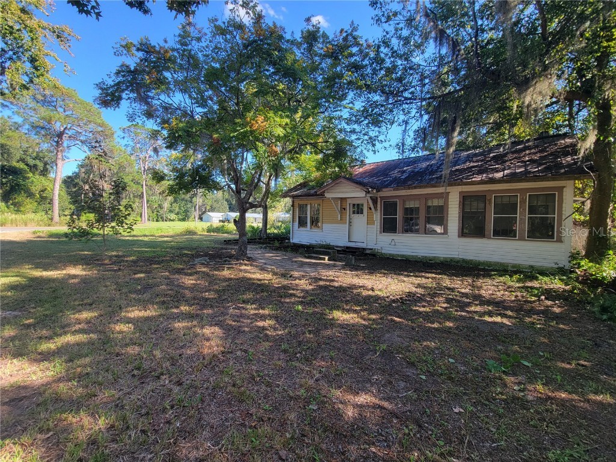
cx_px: 308
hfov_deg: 106.2
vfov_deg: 89.9
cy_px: 231
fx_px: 231
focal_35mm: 13
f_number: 2.2
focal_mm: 2.2
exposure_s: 1/258
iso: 50
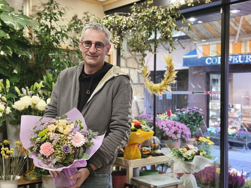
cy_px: 94
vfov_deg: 31.5
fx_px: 334
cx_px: 126
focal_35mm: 46
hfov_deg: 41.2
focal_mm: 6.18
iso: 320
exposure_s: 1/50
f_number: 1.65
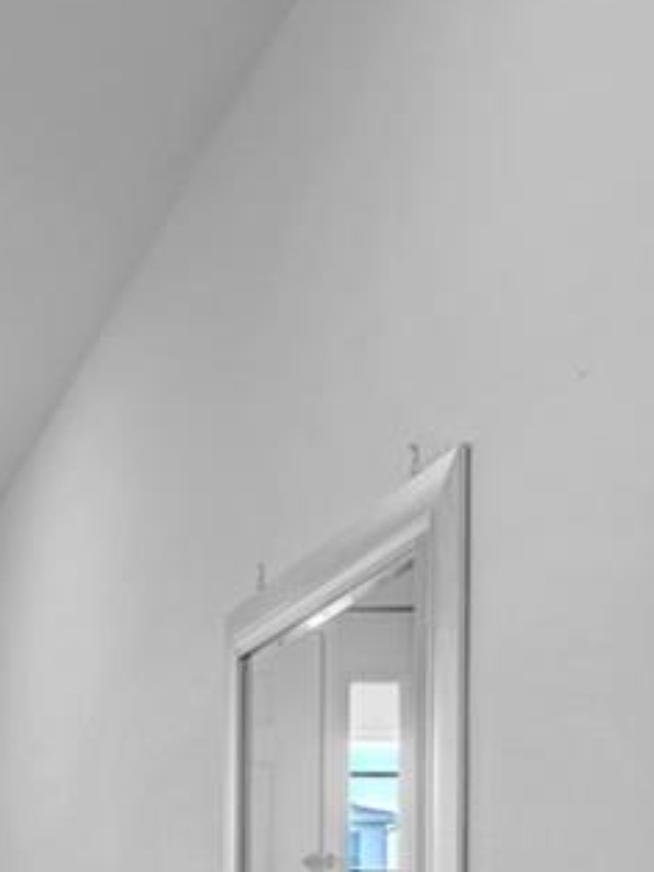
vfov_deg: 29.3
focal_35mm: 59
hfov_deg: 21.3
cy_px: 975
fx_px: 1485
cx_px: -301
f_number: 4.5
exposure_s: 1/125
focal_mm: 12
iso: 800
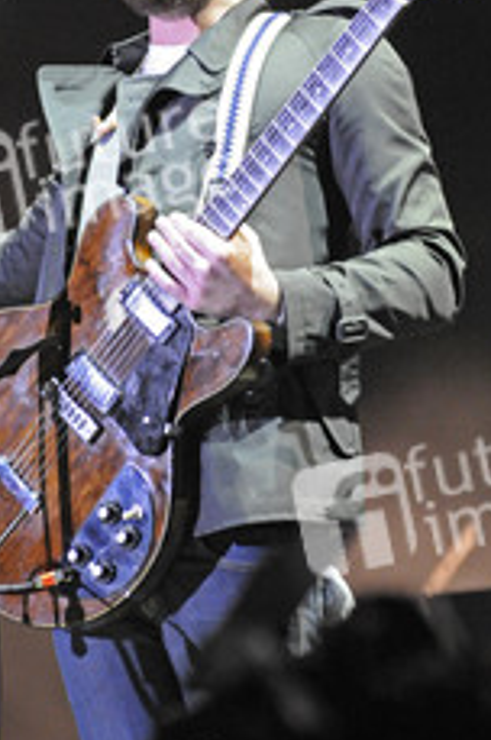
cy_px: 339
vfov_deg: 4.5
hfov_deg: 3.0
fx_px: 9416
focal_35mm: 459
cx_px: 165
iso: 3200
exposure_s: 1/320
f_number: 2.8
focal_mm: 175
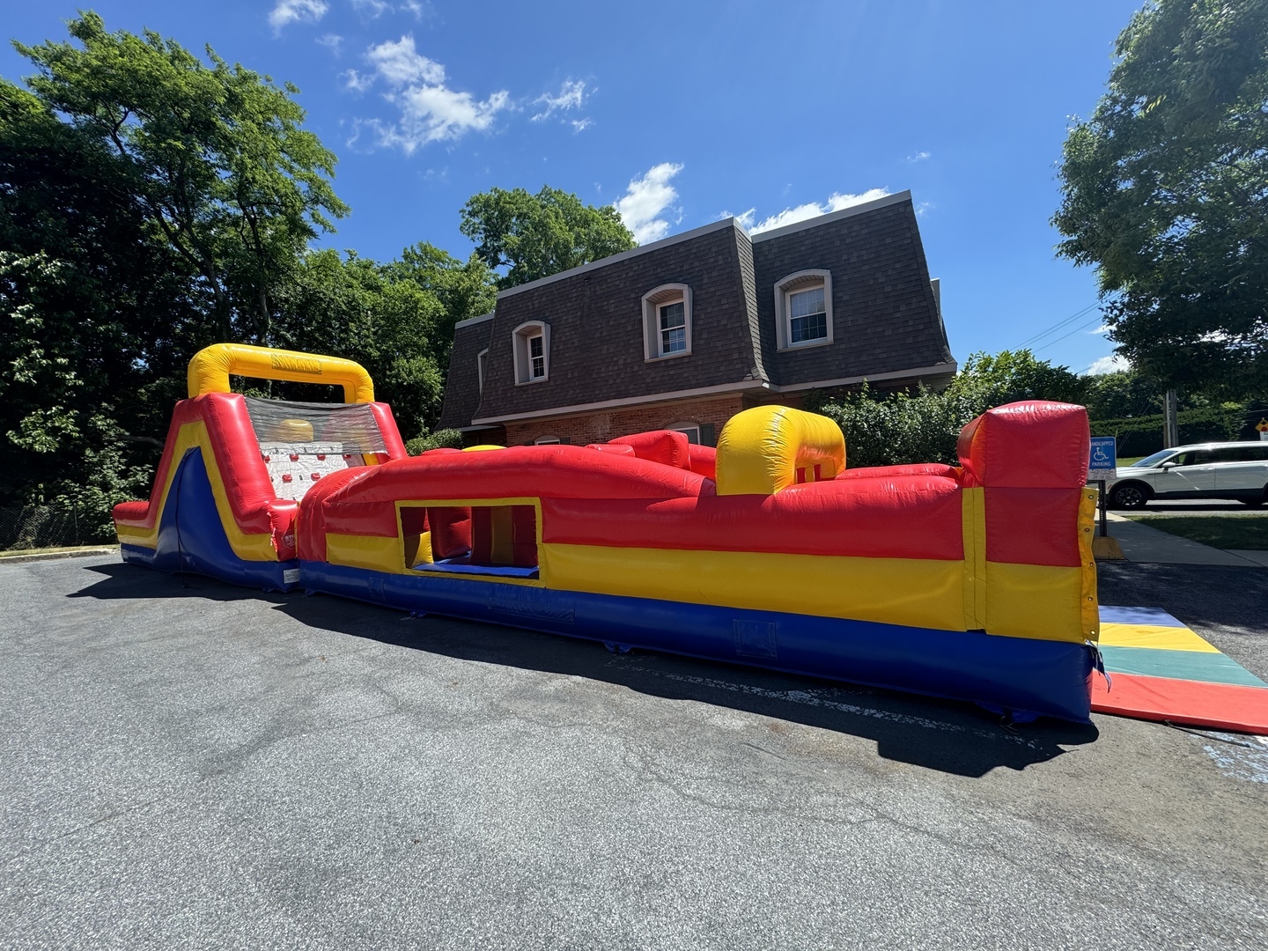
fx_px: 513
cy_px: 476
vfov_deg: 85.7
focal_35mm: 14
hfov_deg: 102.1
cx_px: 634
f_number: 2.2
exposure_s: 1/652
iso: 40
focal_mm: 2.22
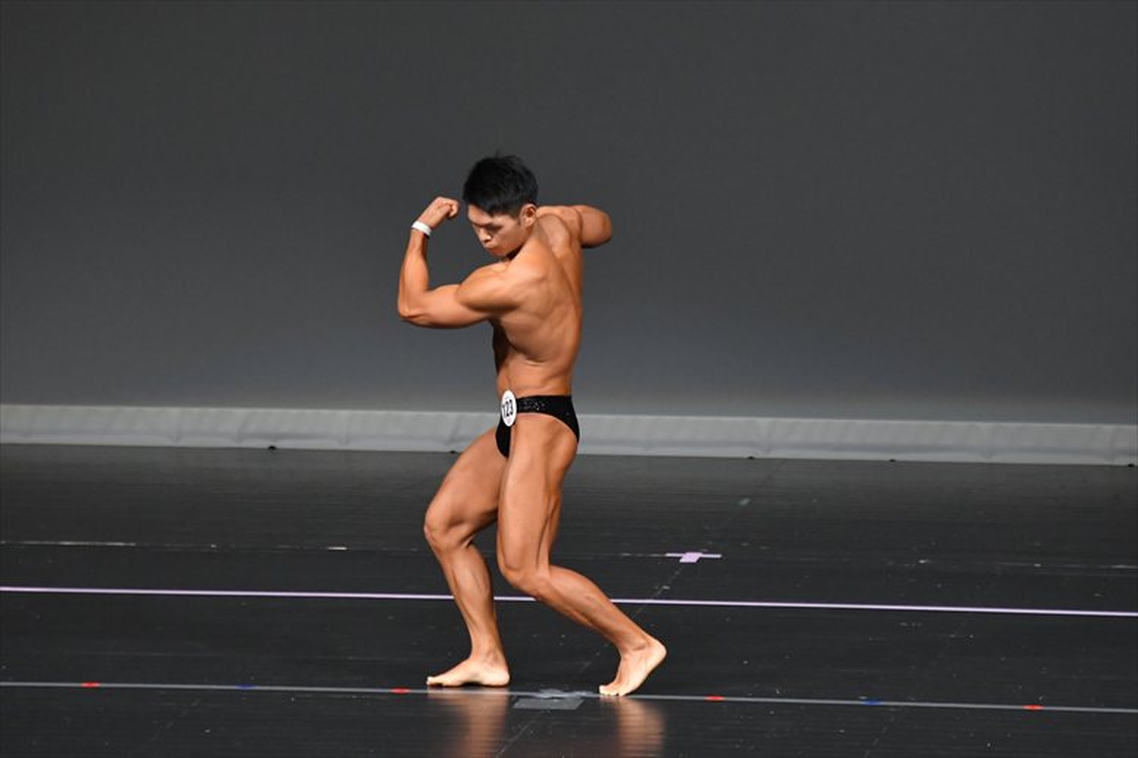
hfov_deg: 6.5
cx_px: 569
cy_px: 379
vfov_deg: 4.4
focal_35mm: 315
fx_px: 9953
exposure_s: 1/400
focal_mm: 210
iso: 4000
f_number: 5.6
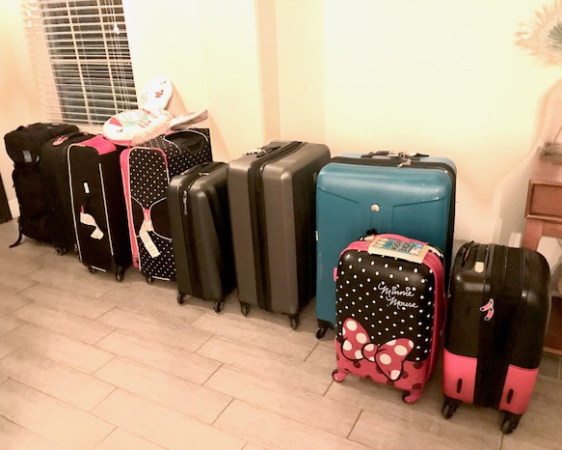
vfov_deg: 48.5
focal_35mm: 30
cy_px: 221
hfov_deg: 58.8
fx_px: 499
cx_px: 270
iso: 125
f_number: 1.8
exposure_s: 1/4
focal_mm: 3.99
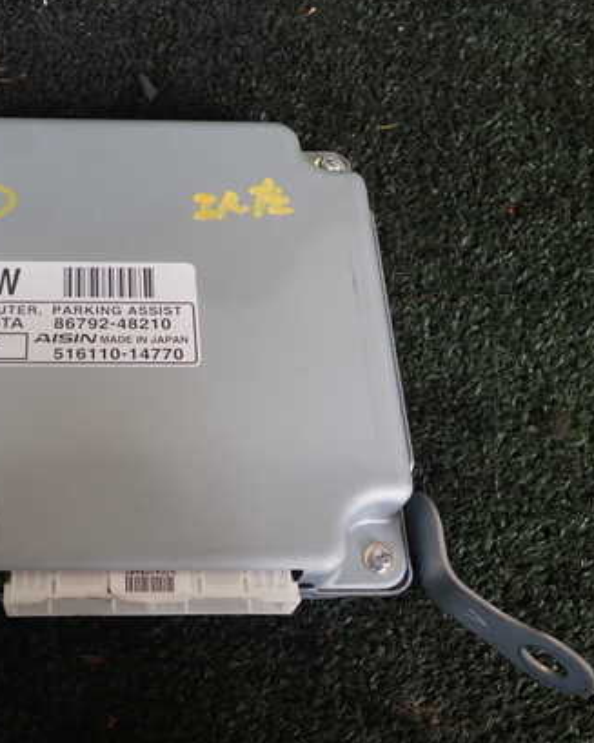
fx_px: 945
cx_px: 113
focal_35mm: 43
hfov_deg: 33.8
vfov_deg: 42.9
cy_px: 398
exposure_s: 1/60
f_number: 2.3
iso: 100
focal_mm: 5.4
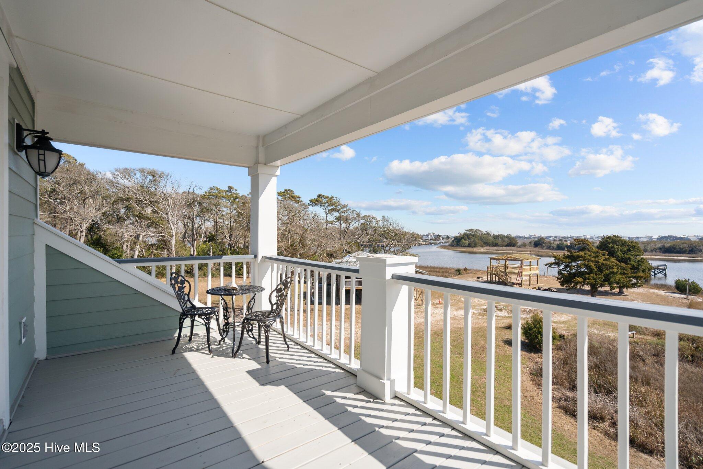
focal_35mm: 16
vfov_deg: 73.7
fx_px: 312
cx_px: 352
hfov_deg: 96.7
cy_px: 234
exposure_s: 1/4000
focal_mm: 16
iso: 250
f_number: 4
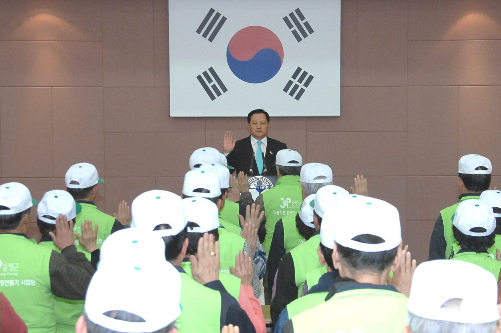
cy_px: 162
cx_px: 271
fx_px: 1293
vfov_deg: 14.7
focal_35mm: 93
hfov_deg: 21.9
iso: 800
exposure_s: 1/60
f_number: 6.7
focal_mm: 42
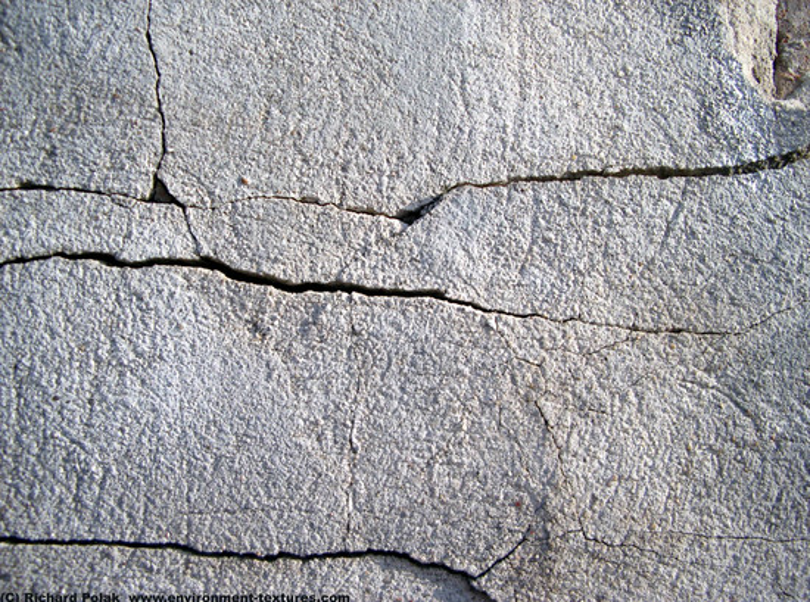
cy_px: 301
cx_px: 405
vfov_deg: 38.5
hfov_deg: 50.3
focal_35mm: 37
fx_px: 863
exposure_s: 1/1000
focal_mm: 7.6
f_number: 2.6
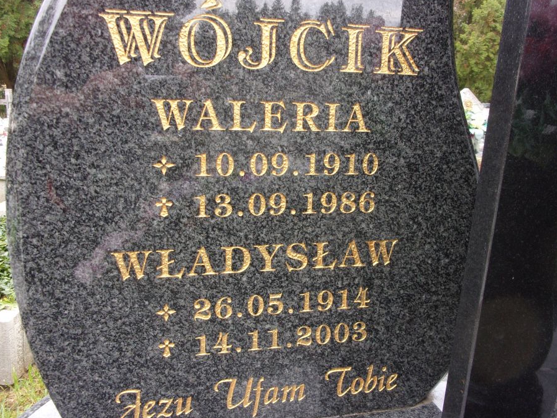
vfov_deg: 44.1
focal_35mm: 32
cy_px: 193
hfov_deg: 56.7
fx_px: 515
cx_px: 305
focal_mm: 5.1
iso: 85
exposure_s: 1/34
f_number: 3.9
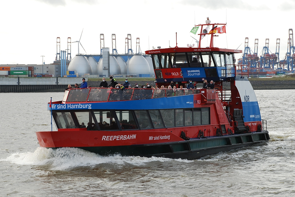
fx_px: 923
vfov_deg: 12.2
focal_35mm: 112
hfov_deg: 18.2
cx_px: 148
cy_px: 98
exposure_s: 1/160
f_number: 9
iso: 200
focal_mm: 75
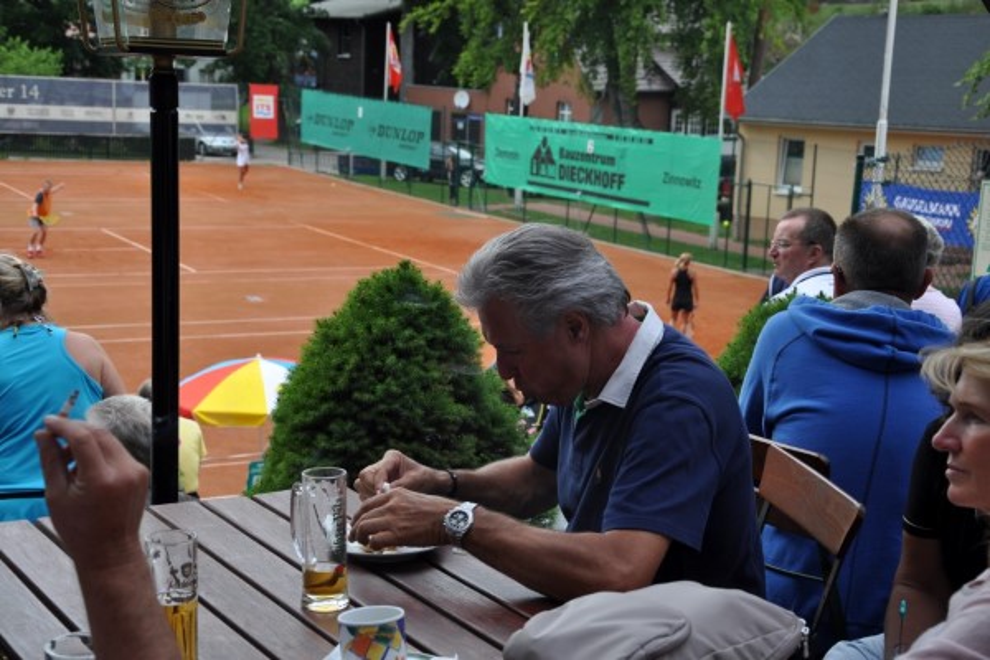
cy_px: 330
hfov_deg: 31.9
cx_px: 495
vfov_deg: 21.6
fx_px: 1732
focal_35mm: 63
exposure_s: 1/200
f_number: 7.1
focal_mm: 42
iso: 200
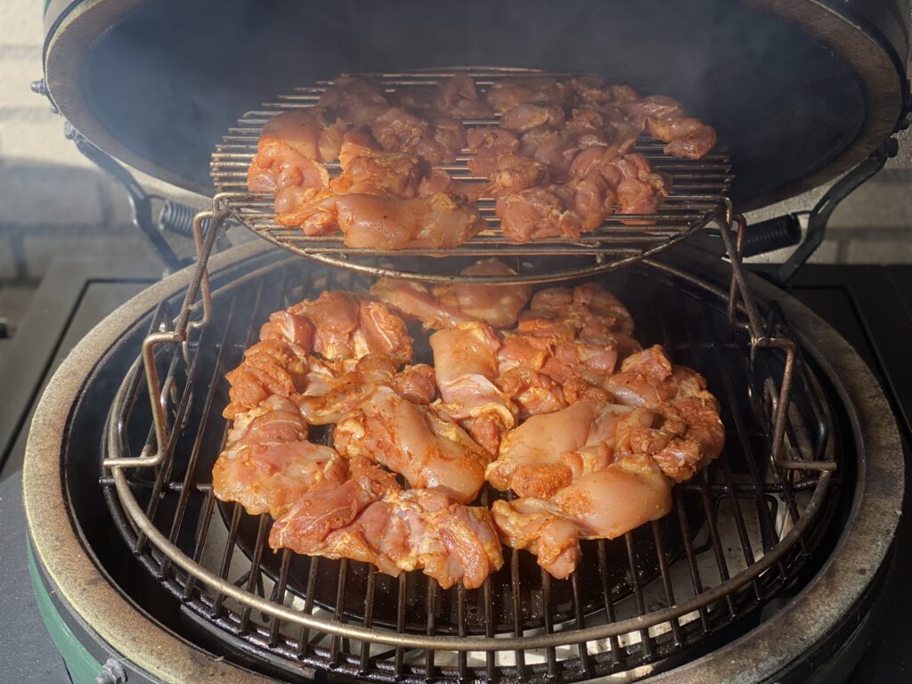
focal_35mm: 52
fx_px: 1370
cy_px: 342
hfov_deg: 36.8
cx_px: 456
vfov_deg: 28.0
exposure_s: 1/284
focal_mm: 6
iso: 20
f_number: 2
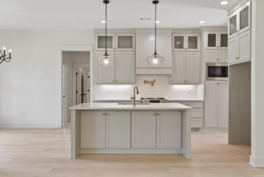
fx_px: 216
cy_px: 88
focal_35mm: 30
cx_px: 132
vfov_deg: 44.3
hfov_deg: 62.8
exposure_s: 1/3
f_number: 9
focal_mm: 29.5
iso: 250
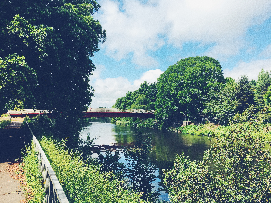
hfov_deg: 61.7
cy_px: 102
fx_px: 227
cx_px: 136
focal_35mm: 29
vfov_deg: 48.2
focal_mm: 4.15
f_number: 2.2
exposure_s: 1/855
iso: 25
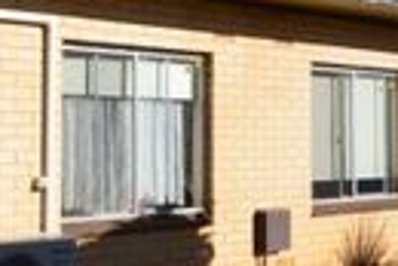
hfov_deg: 26.8
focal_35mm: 65
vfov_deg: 21.0
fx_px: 719
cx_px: -98
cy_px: 109
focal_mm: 12
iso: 200
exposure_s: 1/320
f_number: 10
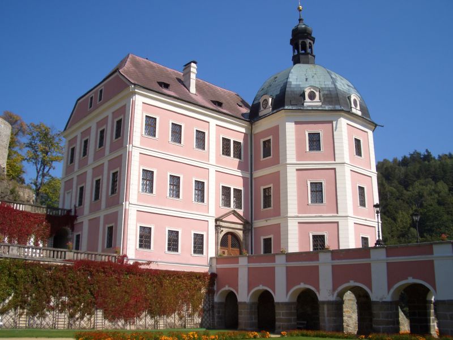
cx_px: 226
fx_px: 458
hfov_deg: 52.6
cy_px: 170
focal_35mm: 35
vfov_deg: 40.7
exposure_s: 1/500
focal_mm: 5.8
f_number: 4.3
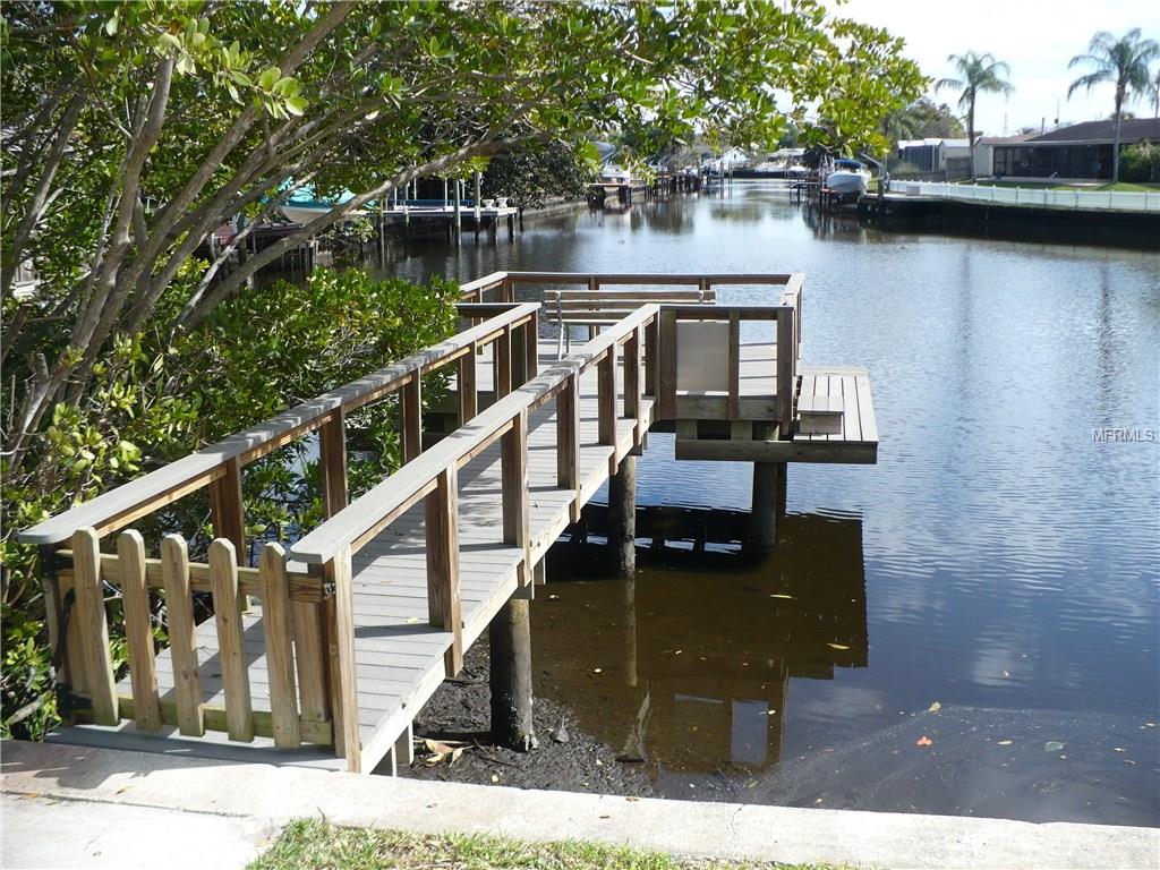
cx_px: 580
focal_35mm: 37
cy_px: 435
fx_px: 1240
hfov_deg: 50.1
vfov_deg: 38.7
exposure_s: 1/800
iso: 100
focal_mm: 6.1
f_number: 2.8
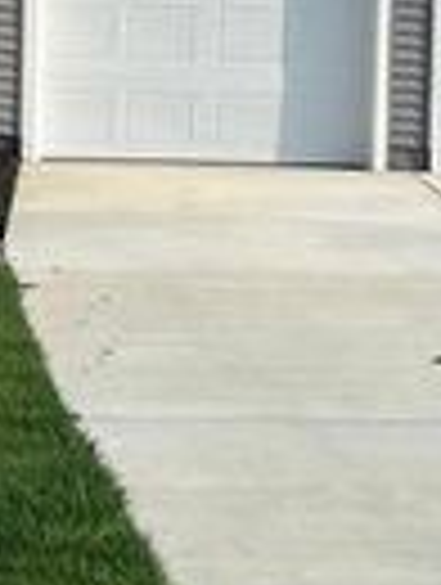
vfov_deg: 14.7
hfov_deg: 11.0
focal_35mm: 133
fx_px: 2252
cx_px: -81
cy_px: 92
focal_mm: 5.1
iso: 50
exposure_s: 1/2571
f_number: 1.6
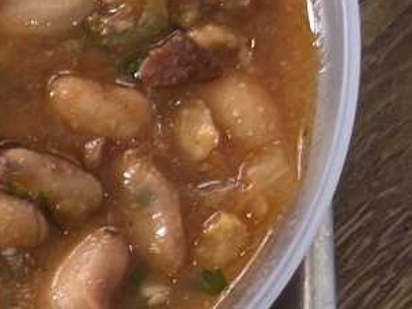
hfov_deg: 9.2
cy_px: 506
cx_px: -778
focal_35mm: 176
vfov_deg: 8.2
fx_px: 2094
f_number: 1.5
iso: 40
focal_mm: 5.7
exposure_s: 1/120
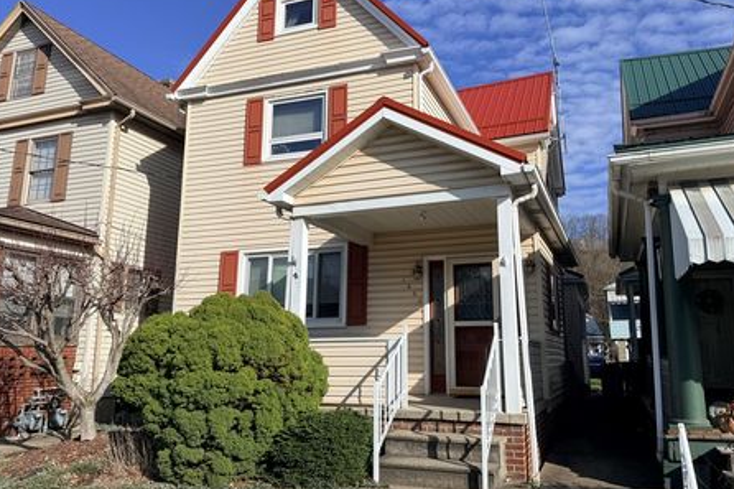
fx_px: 571
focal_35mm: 28
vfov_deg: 46.3
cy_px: 231
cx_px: 403
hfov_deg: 65.3
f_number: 1.78
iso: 80
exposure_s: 1/6173
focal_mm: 6.76
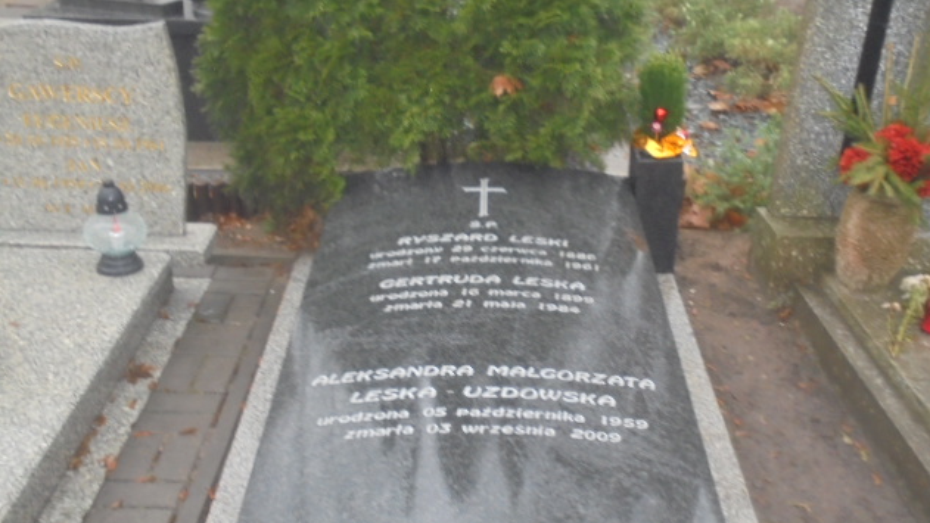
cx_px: 470
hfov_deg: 48.4
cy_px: 330
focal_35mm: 42
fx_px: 1036
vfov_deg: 28.2
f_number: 4.2
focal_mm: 6.9
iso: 400
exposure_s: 1/30
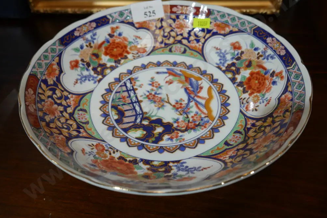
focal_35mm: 30
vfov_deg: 43.5
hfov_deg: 61.9
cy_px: 95
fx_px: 273
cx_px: 161
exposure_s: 1/60
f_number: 4
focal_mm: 14
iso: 200
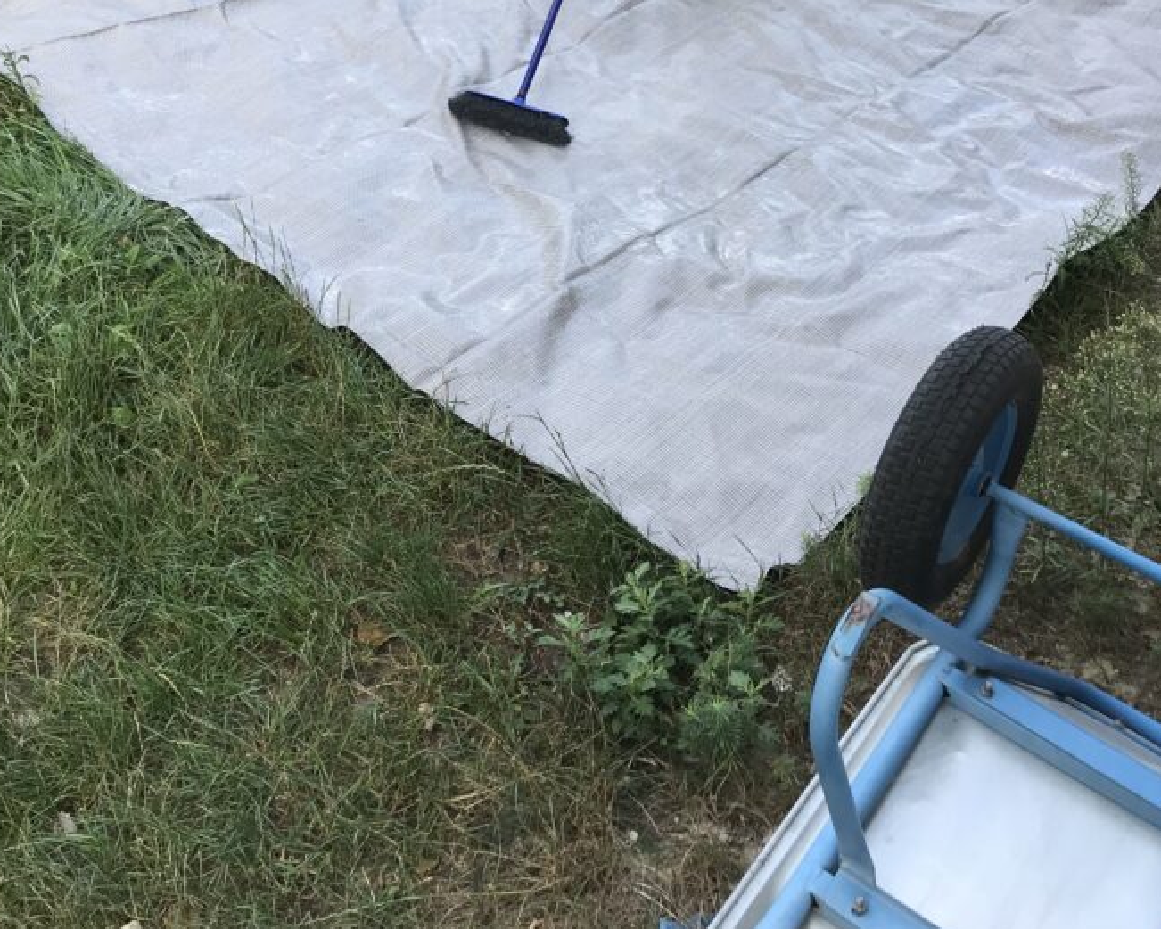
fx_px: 1478
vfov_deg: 32.7
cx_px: 515
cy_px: 55
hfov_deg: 42.8
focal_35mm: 43
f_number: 1.8
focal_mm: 3.99
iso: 20
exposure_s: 1/286
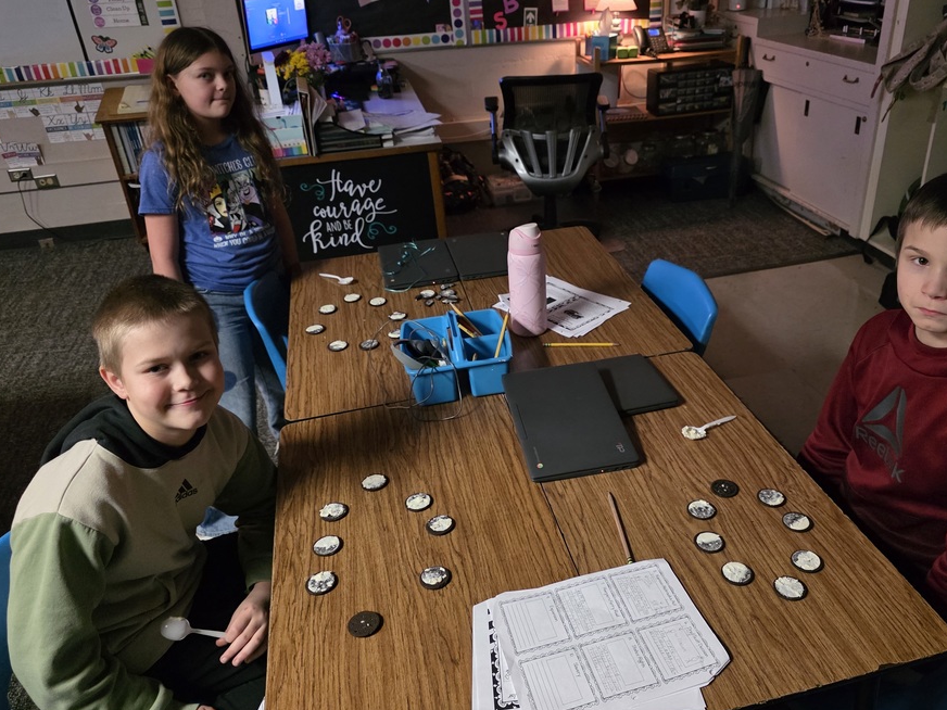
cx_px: 527
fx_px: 739
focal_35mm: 27
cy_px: 339
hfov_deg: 65.1
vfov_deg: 51.3
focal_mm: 6.3
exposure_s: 1/120
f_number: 1.7
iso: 2000
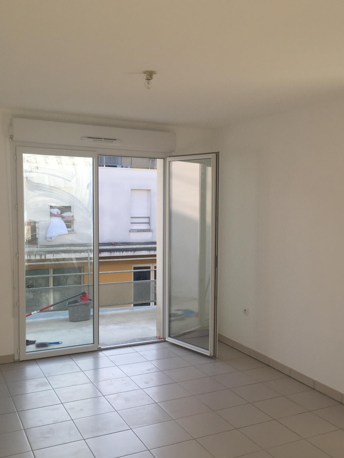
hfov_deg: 38.5
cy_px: 248
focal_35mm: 37
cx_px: 207
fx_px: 490
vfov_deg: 50.1
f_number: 2.2
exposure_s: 1/573
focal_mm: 4.15
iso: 32
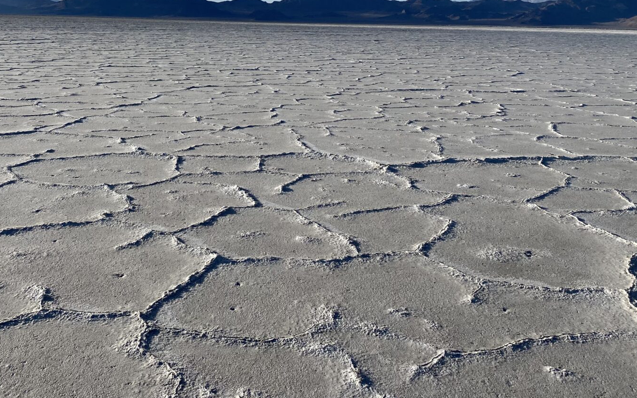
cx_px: 263
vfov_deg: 29.8
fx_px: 729
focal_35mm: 42
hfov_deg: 47.0
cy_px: 77
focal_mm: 4.25
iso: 32
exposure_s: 1/5495
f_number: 1.8
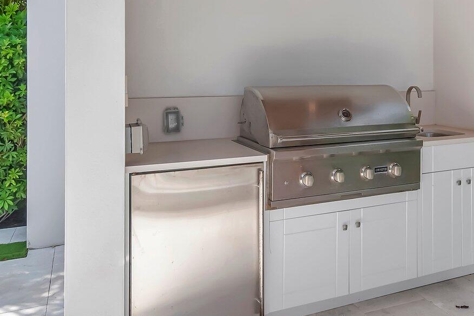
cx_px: 346
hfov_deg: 52.4
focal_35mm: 35
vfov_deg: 37.1
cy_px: 87
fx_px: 461
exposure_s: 1/640
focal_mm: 10
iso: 1100
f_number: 8
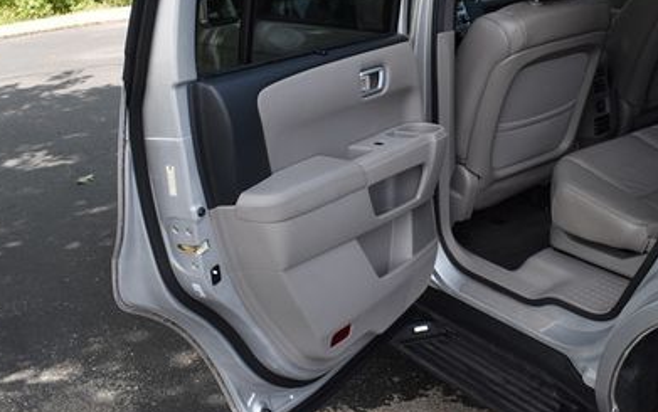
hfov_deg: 44.2
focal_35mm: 45
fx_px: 808
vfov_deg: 27.9
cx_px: 379
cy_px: 68
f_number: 5.6
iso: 200
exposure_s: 1/250
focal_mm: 18
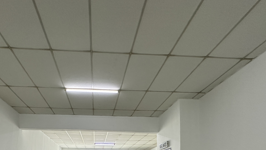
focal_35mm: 26
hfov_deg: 71.1
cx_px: 105
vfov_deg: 37.2
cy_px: 165
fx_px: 183
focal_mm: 2.22
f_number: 2.2
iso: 200
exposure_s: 1/100
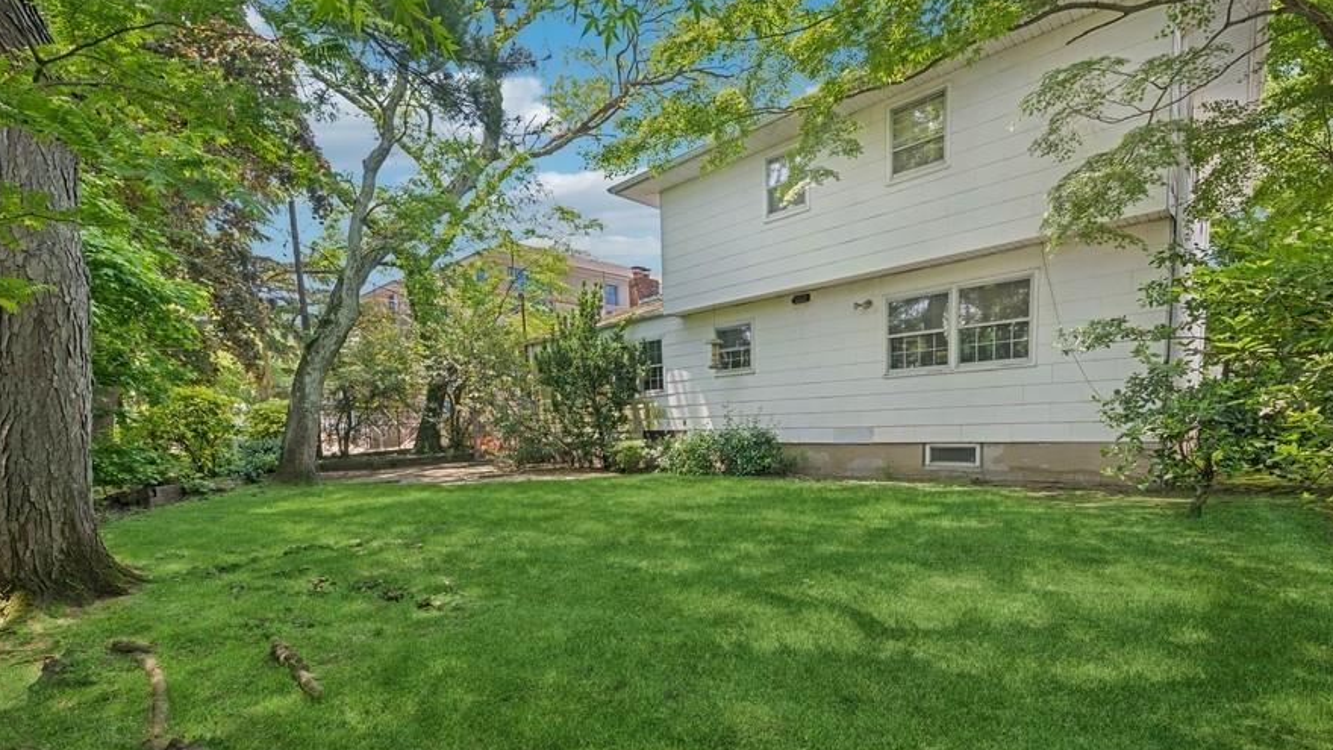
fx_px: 530
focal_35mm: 15
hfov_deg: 103.0
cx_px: 666
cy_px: 370
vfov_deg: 70.5
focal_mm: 14
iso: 100
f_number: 11
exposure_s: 1/25
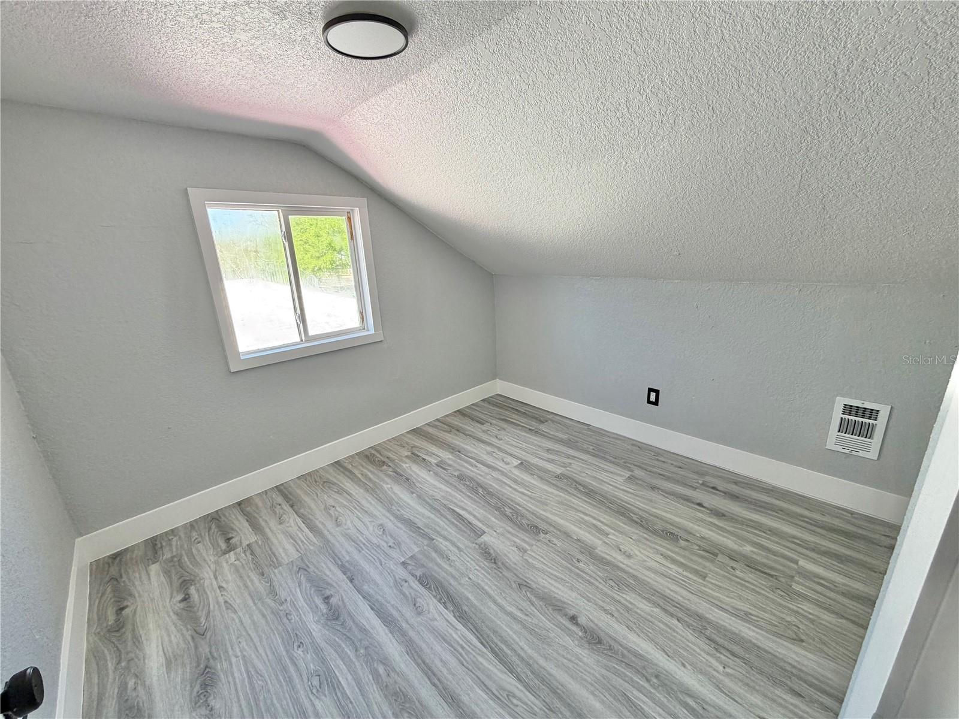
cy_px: 360
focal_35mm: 14
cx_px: 480
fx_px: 388
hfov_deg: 102.1
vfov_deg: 85.7
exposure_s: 1/121
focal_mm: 2.22
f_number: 2.2
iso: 100
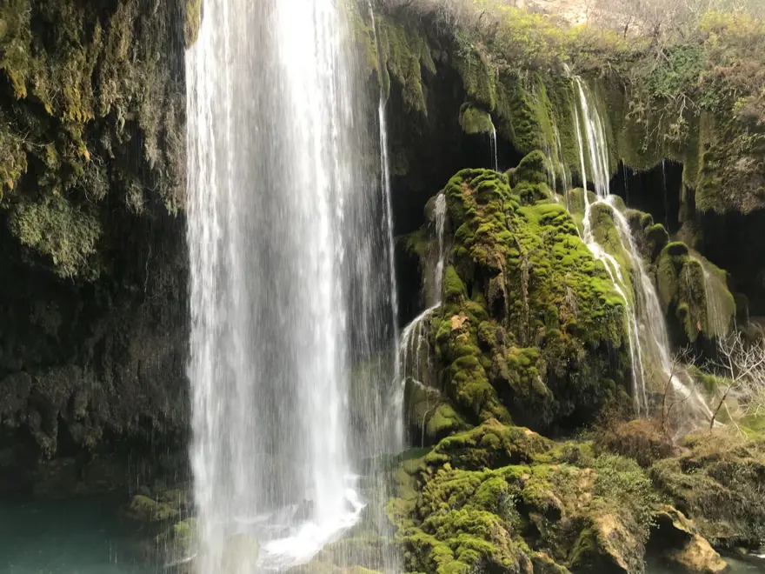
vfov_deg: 49.7
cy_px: 287
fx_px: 619
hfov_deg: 63.4
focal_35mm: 28
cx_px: 382
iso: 25
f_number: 1.8
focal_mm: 3.99
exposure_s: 1/50
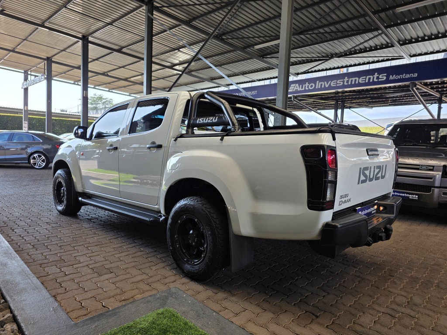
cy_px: 168
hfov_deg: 73.9
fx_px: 297
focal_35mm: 23
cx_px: 224
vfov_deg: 58.9
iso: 25
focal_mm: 6.25
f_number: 1.7
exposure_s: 1/359
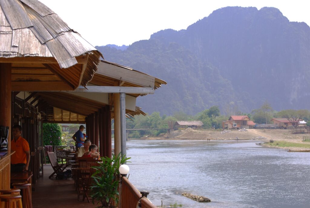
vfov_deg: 16.6
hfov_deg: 24.6
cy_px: 104
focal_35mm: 82
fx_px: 711
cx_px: 155
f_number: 6.3
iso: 100
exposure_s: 1/160
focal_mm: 55
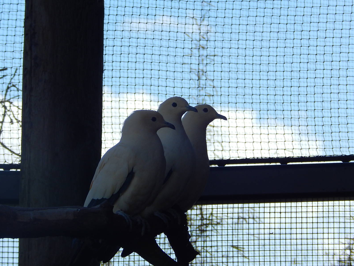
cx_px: 177
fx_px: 2895
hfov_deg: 7.0
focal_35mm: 283
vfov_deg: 5.3
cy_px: 133
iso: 125
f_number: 5.7
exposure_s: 1/640
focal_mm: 50.1
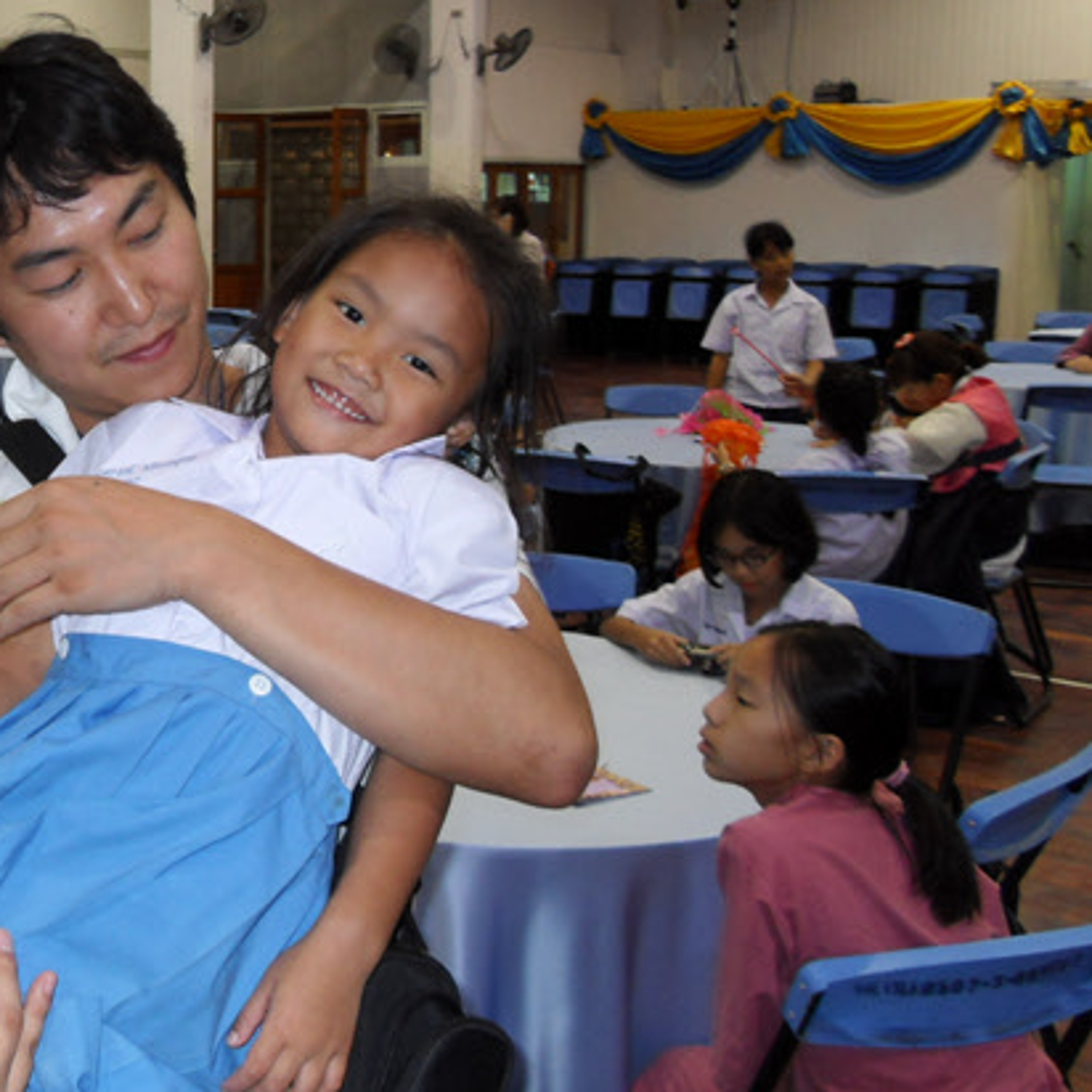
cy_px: 427
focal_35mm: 48
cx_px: 90
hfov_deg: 33.3
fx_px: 1713
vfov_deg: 35.2
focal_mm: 6
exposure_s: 1/45
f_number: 2.8
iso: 200
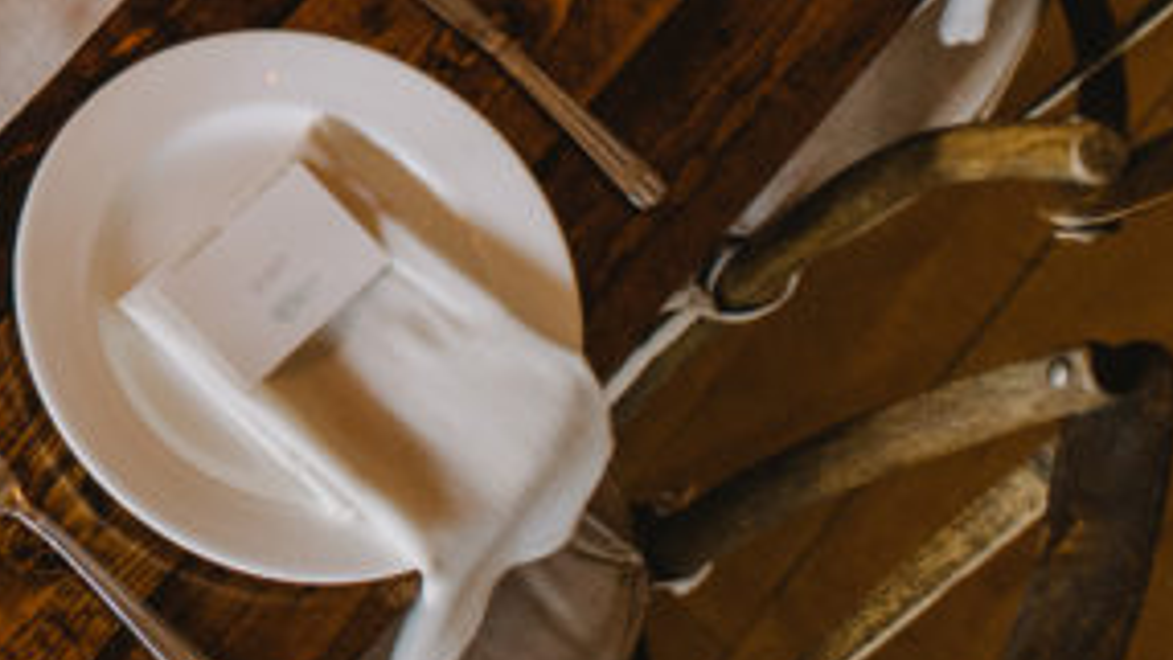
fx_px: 3826
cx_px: -492
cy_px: -297
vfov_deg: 9.6
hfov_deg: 16.2
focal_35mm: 123
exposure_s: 1/125
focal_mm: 35
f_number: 3.5
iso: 800
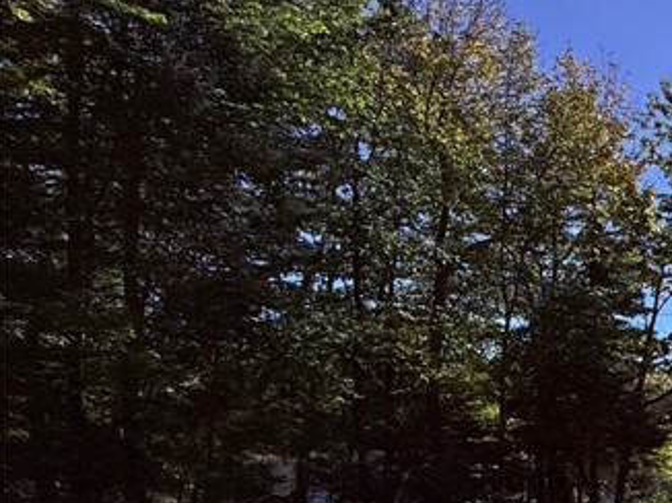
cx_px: 1051
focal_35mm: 44
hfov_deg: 27.0
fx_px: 854
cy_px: 429
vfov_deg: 31.6
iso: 50
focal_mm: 2.22
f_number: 2.2
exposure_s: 1/5618
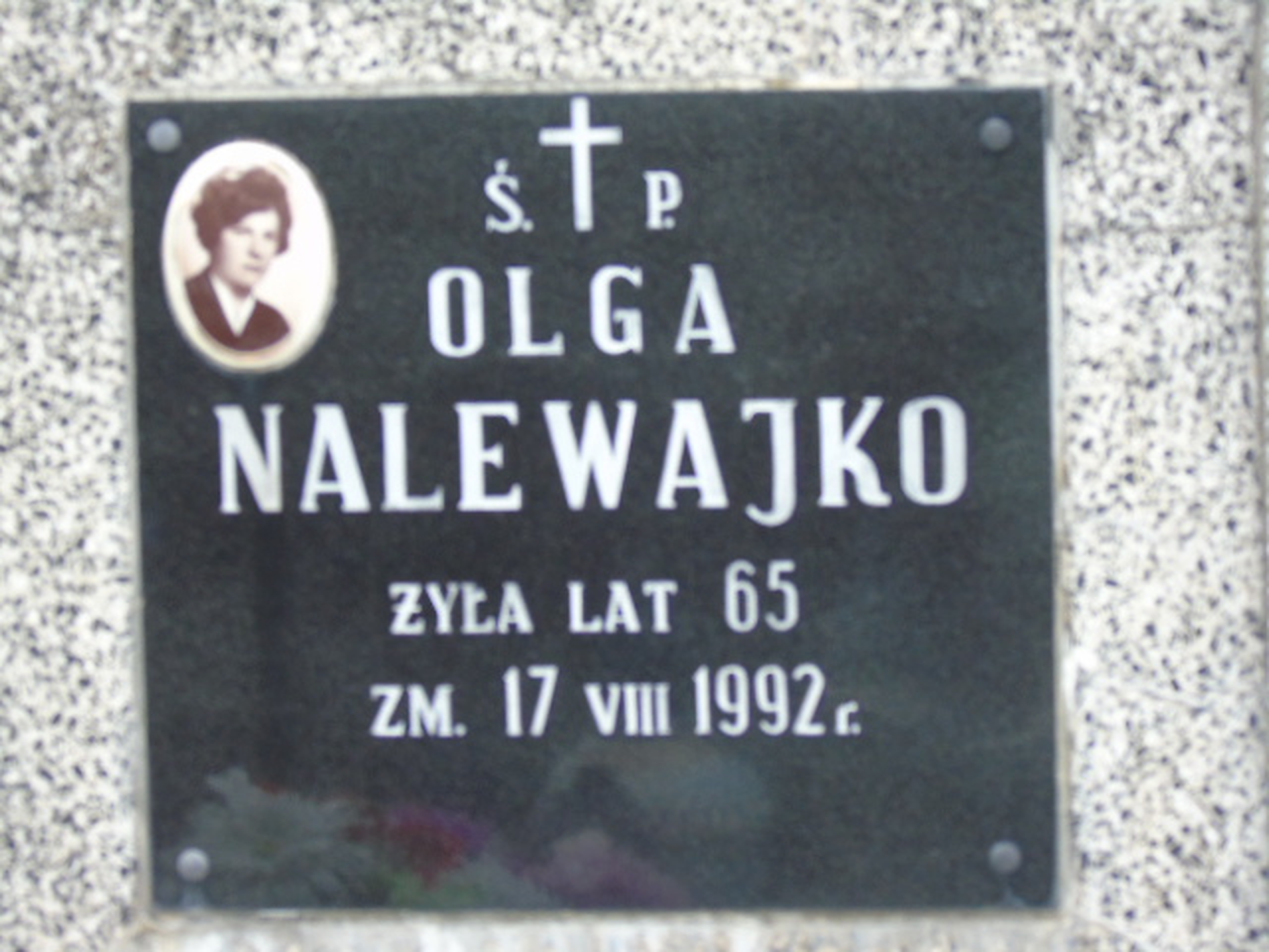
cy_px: 476
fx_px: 6819
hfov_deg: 10.6
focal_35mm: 186
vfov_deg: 8.0
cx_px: 634
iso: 320
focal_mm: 33
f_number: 5
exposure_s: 1/125
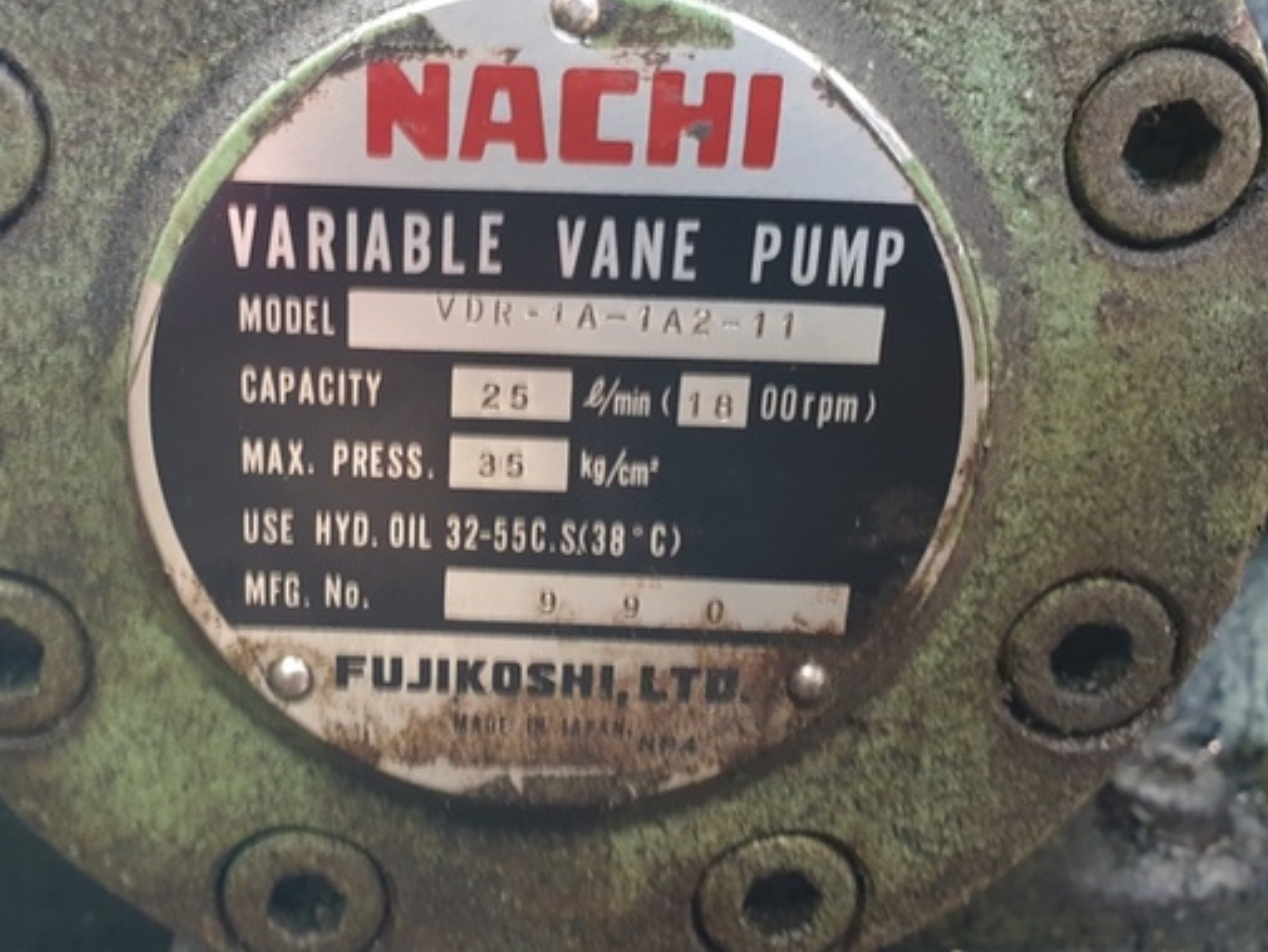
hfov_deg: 53.1
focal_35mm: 34
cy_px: 423
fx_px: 1246
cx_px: 449
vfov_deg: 41.7
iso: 400
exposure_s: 1/10
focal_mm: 4.3
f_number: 2.4
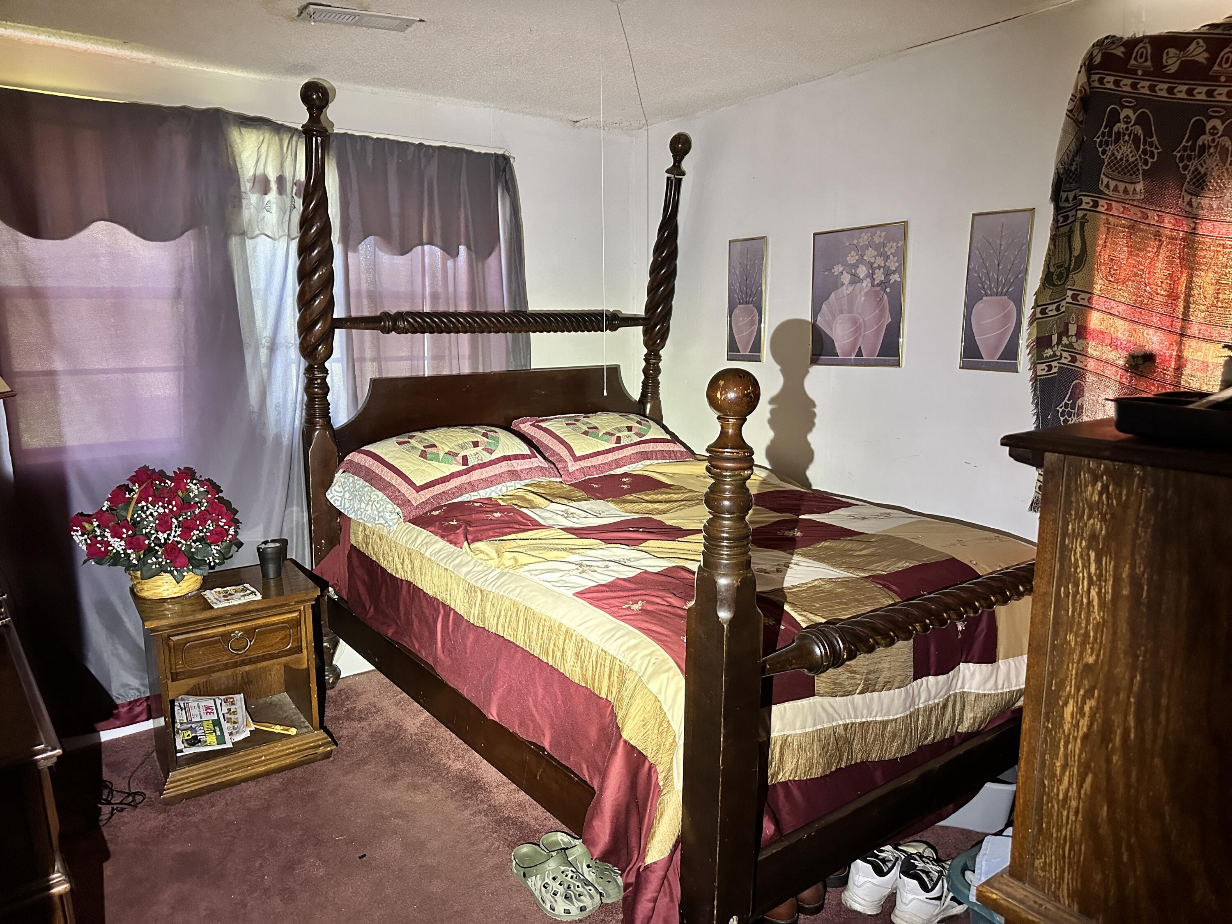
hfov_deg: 71.6
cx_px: 616
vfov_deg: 56.8
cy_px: 462
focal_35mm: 24
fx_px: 854
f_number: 1.78
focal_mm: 6.86
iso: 640
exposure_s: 1/60
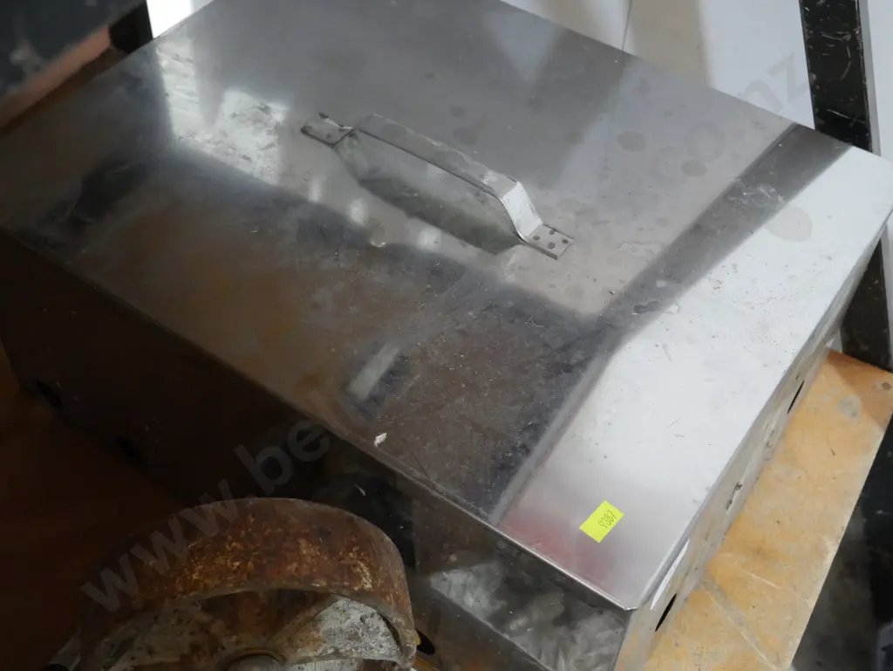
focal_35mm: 44
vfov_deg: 32.9
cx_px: 446
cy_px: 336
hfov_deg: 42.9
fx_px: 1136
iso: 3200
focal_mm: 22
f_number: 4.7
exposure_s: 1/50
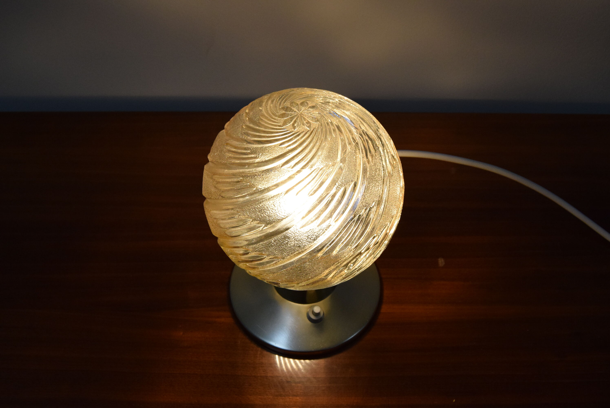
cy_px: 204
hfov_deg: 53.1
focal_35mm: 36
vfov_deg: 36.9
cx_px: 305
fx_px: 610
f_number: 8
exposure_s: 1/250
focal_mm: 24
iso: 1600
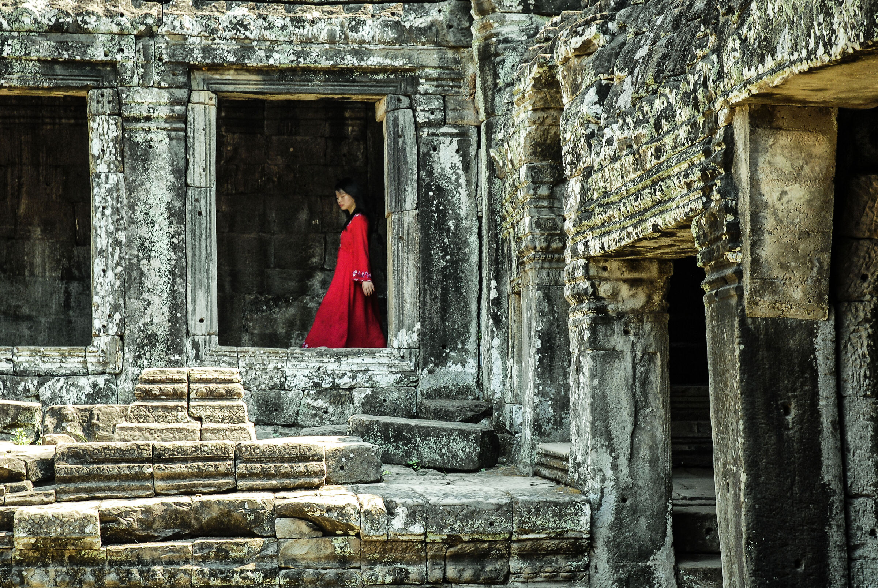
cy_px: 294
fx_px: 1905
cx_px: 439
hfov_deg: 26.0
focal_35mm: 78
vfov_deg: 17.5
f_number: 5
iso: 160
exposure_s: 1/90
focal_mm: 52
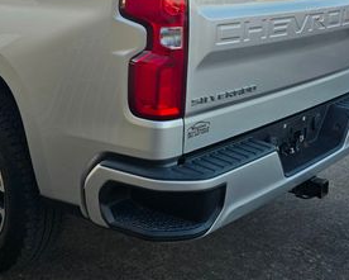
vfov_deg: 28.4
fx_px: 537
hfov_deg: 35.6
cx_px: 113
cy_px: 47
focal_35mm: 52
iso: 12
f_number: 1.7
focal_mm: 6.3
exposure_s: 1/180
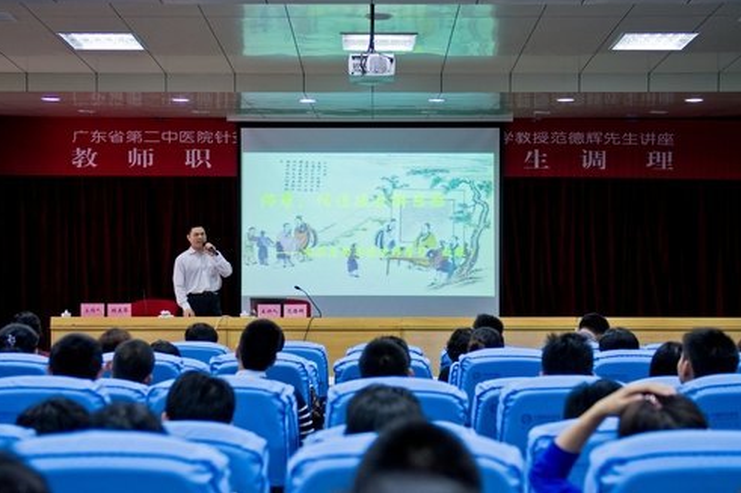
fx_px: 1317
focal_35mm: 64
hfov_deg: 31.4
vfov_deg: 21.2
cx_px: 370
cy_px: 245
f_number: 2.8
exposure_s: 1/80
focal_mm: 42
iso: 800
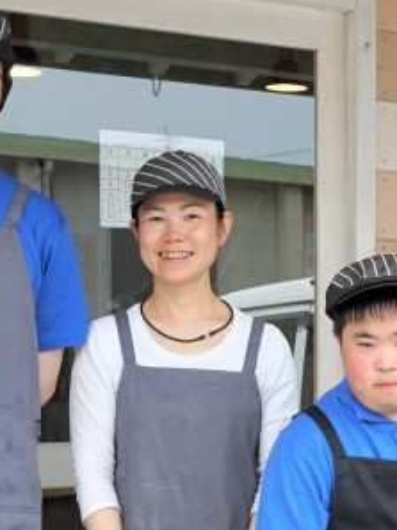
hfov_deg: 15.6
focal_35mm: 93
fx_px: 1424
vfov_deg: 20.7
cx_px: 397
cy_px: 475
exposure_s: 1/200
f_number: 5.6
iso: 100
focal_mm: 16
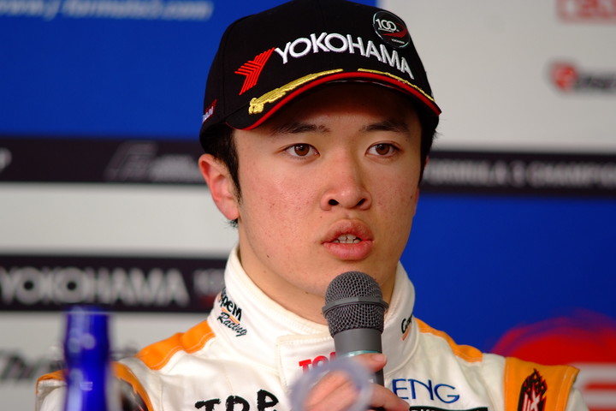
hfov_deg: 7.6
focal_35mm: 270
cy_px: 206
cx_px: 308
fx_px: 4620
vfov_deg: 5.1
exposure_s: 1/250
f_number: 2.8
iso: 400
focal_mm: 180
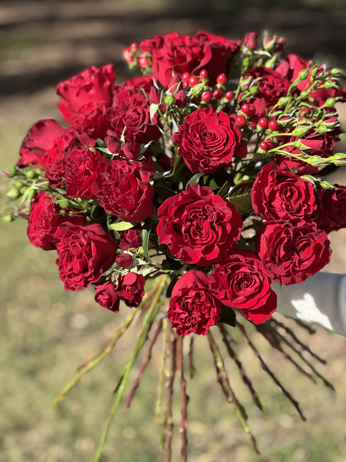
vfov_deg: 25.3
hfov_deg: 19.1
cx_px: 173
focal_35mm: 77
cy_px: 231
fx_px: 1026
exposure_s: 1/279
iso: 25
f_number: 2.8
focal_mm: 9
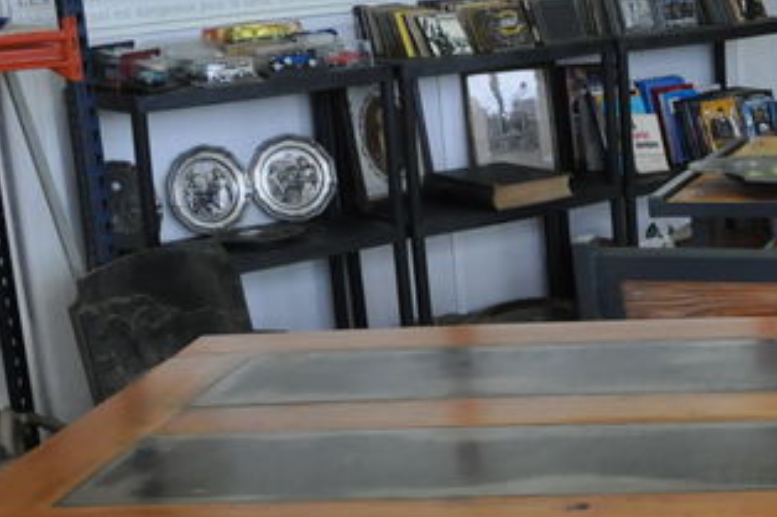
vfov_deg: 15.6
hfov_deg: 21.3
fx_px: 1855
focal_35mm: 86
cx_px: 1032
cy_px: 502
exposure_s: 1/500
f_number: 3.5
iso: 1600
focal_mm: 18
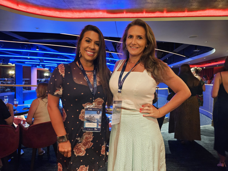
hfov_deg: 73.9
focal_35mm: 23
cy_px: 86
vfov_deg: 58.9
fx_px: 151
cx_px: 114
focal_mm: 5.4
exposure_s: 1/24
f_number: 1.8
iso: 1000
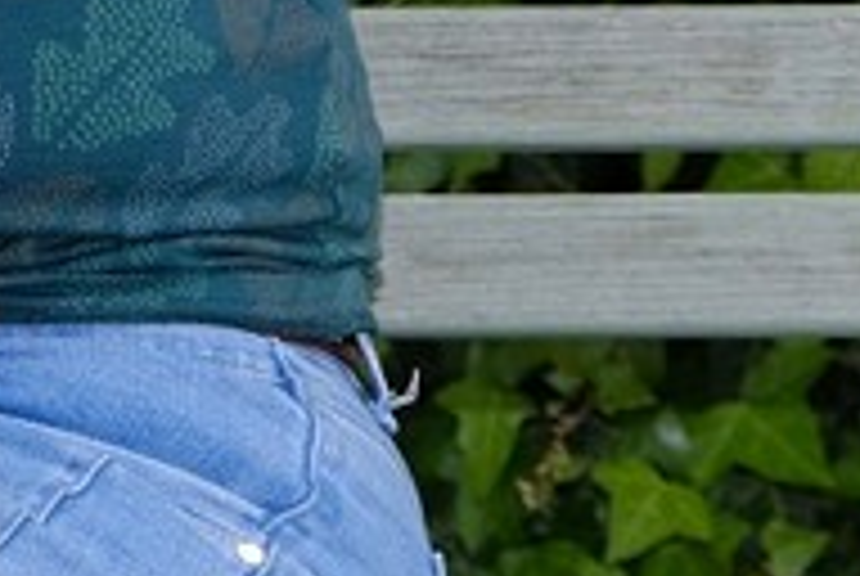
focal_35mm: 439
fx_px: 10503
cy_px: -920
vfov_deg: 3.1
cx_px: -455
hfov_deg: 4.7
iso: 160
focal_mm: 48.4
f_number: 5.6
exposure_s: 1/170
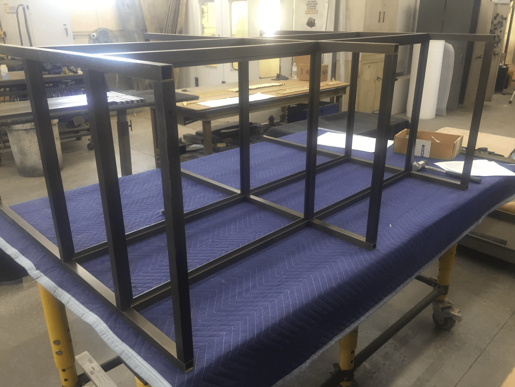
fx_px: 431
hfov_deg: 61.7
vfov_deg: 48.2
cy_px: 194
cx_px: 258
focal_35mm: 29
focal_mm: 4.15
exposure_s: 1/30
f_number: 2.2
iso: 80
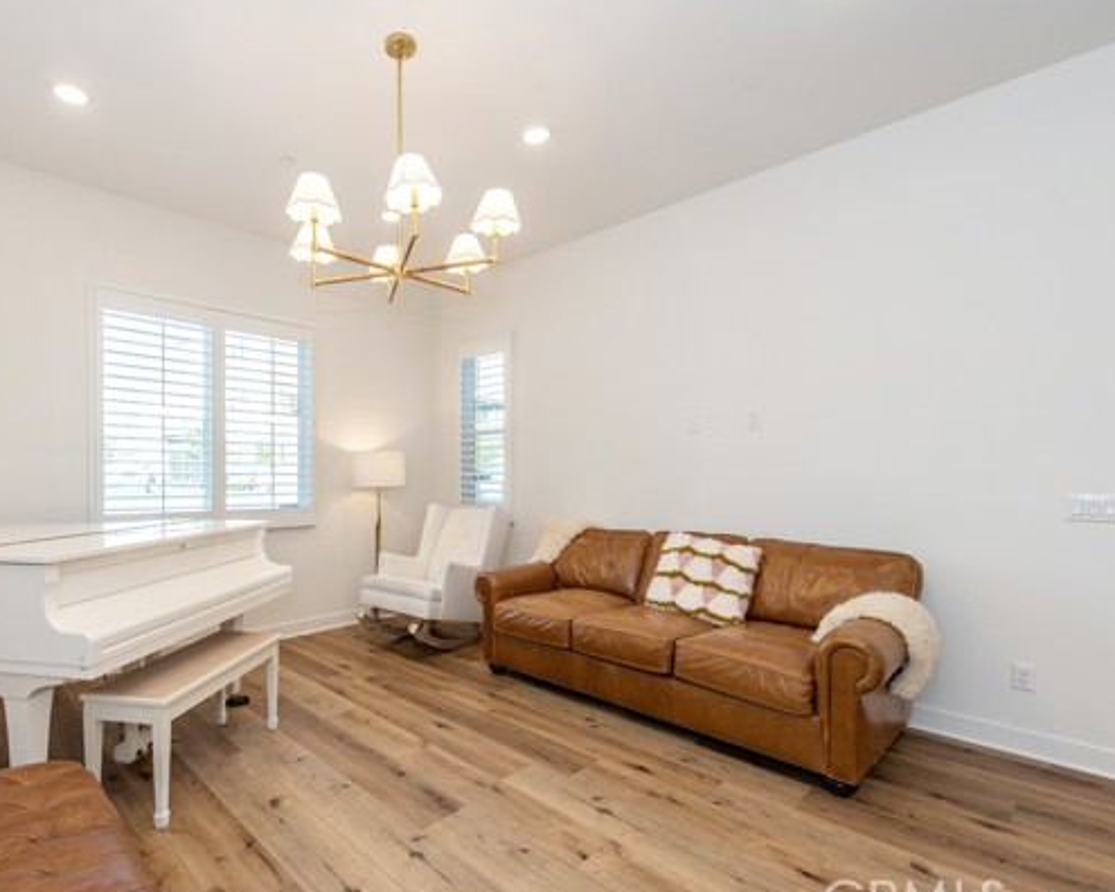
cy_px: 452
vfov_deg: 77.0
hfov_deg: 88.4
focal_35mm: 17
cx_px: 441
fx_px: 561
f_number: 5.6
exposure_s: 1/125
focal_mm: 14
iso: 360
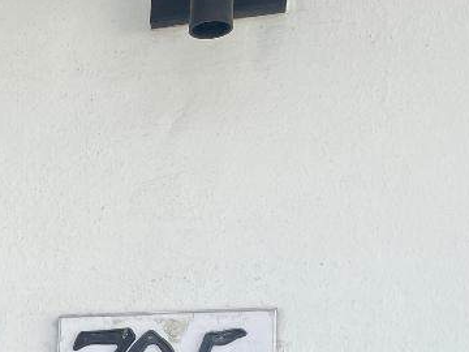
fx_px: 1003
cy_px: 467
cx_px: -181
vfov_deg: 18.4
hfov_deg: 22.7
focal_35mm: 74
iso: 32
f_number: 1.6
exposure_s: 1/917
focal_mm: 4.2
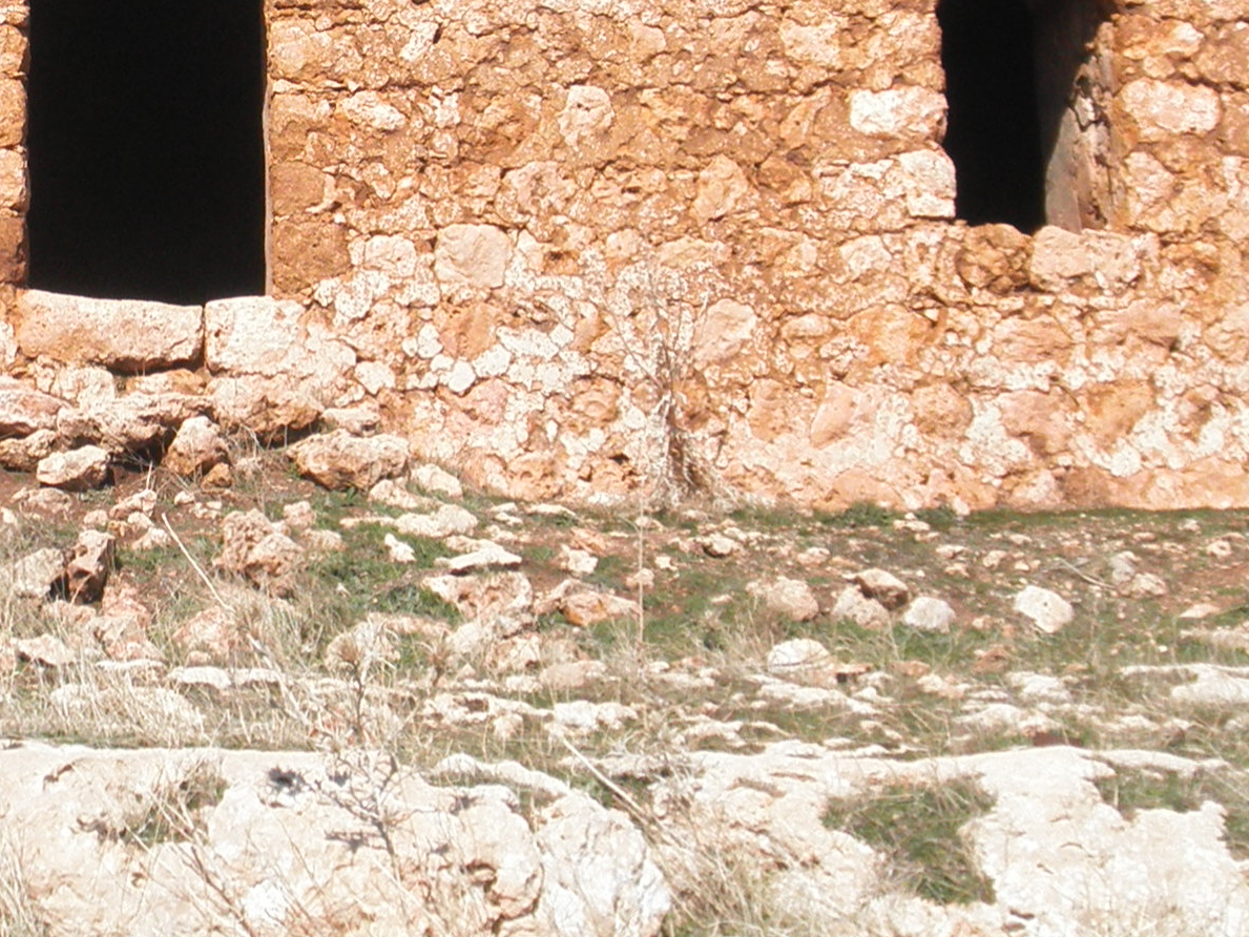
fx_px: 3645
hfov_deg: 19.1
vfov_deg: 14.4
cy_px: 12
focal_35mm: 101
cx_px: 137
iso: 64
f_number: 8.5
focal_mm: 5
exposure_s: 1/160
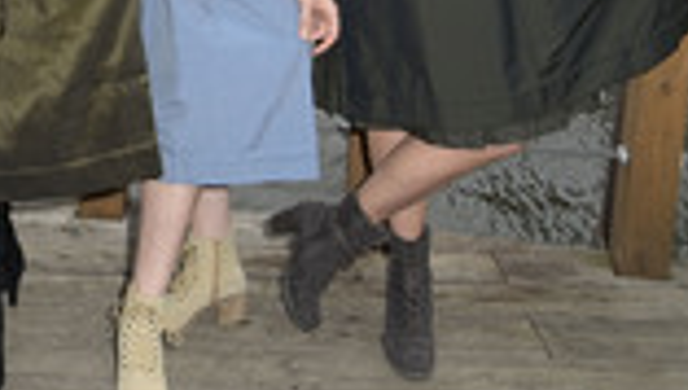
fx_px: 1316
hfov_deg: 26.4
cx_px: -116
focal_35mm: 72
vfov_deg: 15.8
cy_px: -158
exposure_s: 1/200
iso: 640
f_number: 13
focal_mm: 24
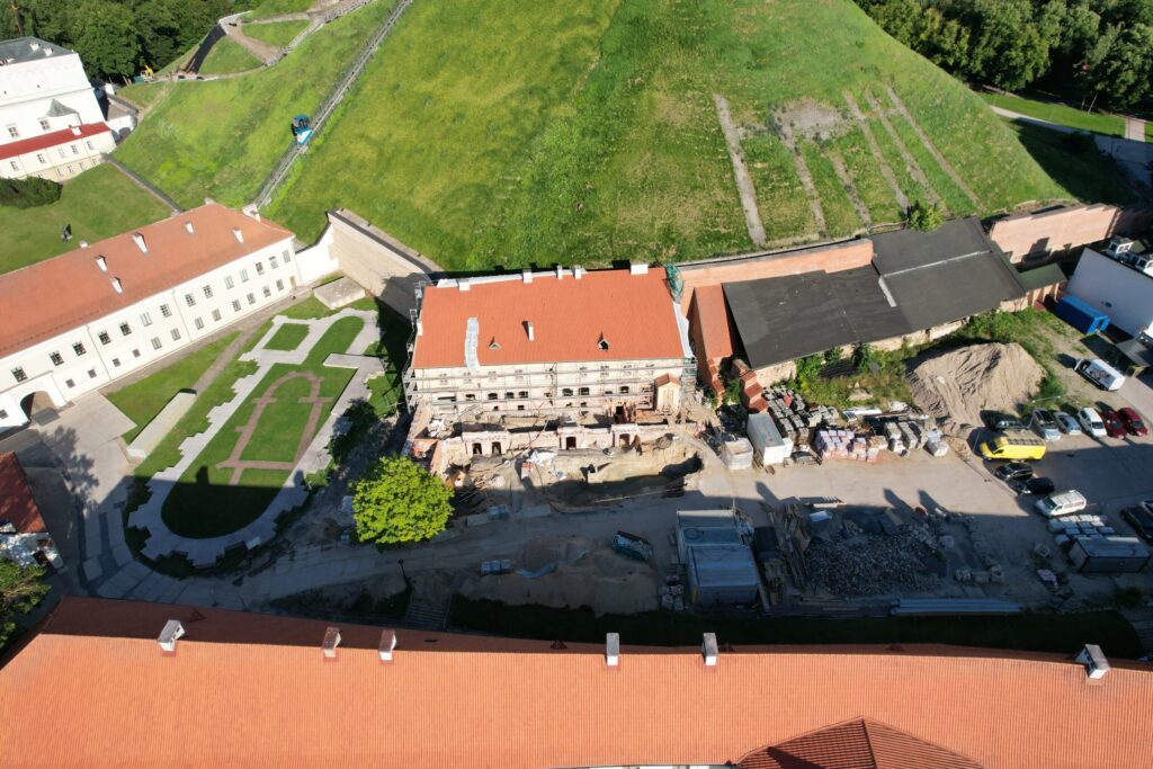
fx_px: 705
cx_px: 576
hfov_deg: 78.6
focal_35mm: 22
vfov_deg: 57.2
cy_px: 384
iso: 130
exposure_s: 1/2000
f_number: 2.8
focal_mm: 8.38
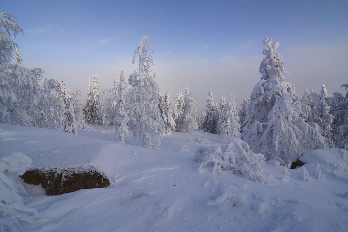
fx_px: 159
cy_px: 116
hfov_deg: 95.0
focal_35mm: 16
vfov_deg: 72.0
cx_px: 174
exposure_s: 1/400
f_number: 6.3
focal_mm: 11
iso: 100
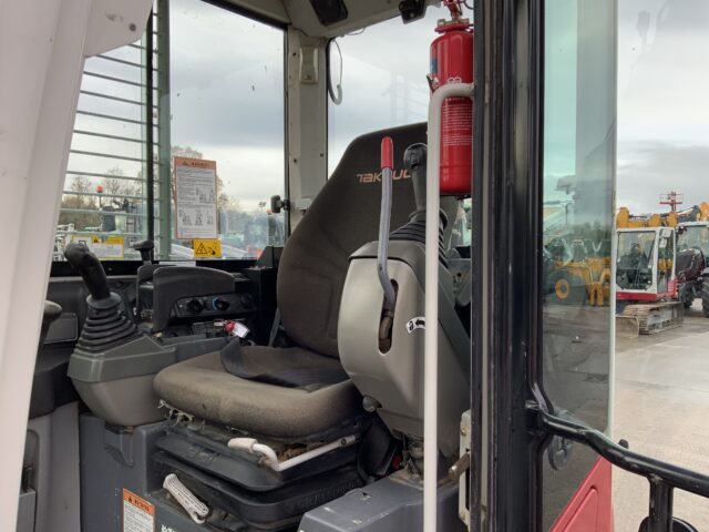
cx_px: 354
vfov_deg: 48.2
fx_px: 594
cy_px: 266
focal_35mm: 29
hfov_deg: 61.7
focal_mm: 3
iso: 16
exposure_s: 1/130
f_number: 1.8
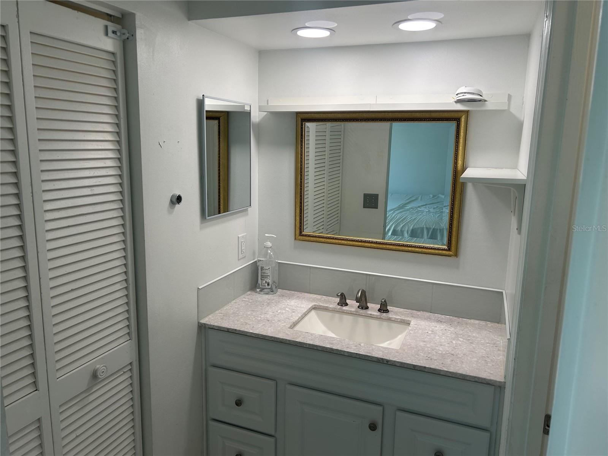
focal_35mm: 26
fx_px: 457
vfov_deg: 53.1
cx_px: 304
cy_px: 228
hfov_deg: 67.3
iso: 40
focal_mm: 5.7
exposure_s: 1/177
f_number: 1.5
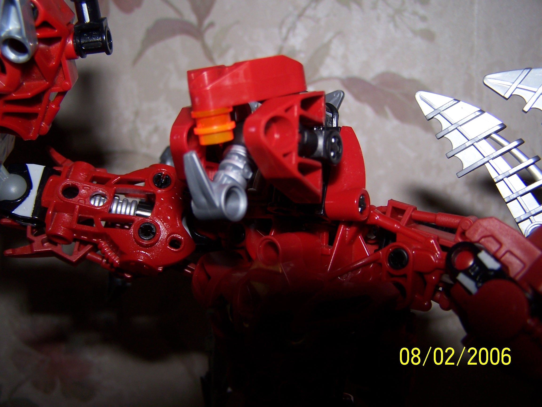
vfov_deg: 37.7
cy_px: 204
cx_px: 271
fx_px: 595
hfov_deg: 49.0
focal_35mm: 38
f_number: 2.8
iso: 80
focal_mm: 6.3
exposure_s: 1/60
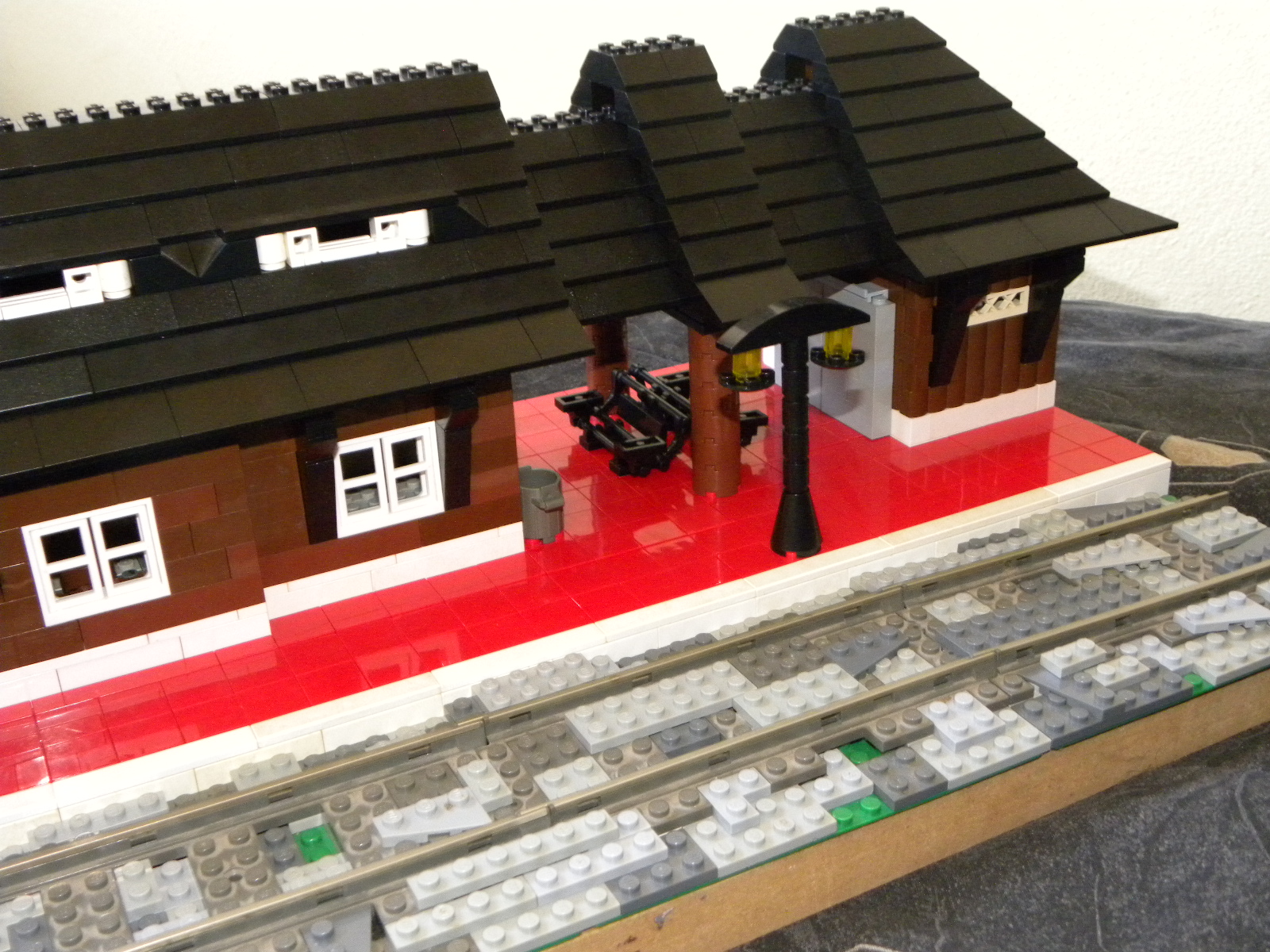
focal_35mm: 41
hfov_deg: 45.8
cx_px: 635
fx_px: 1504
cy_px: 476
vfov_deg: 35.1
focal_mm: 7.3
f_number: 3.2
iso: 400
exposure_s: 1/30
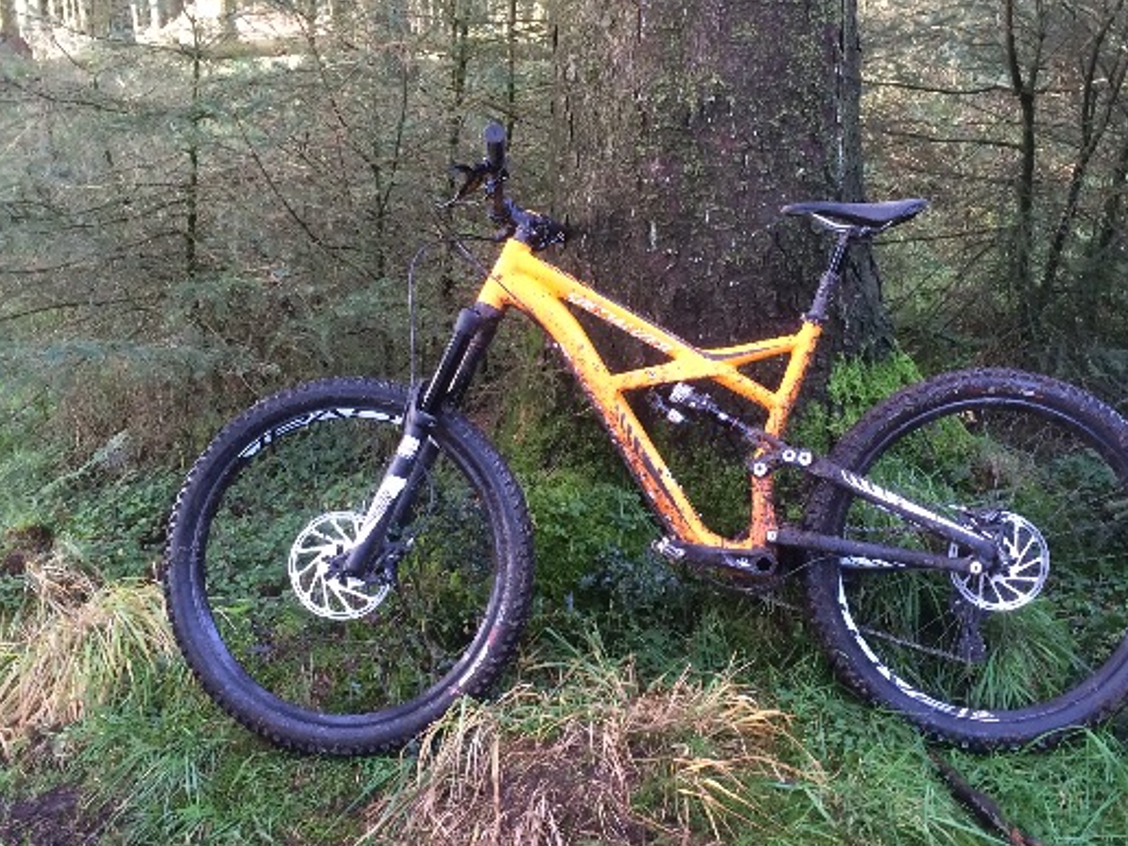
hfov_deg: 42.1
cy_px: 435
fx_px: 1466
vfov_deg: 32.2
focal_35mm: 45
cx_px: 599
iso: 100
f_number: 2.2
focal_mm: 4.15
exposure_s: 1/33
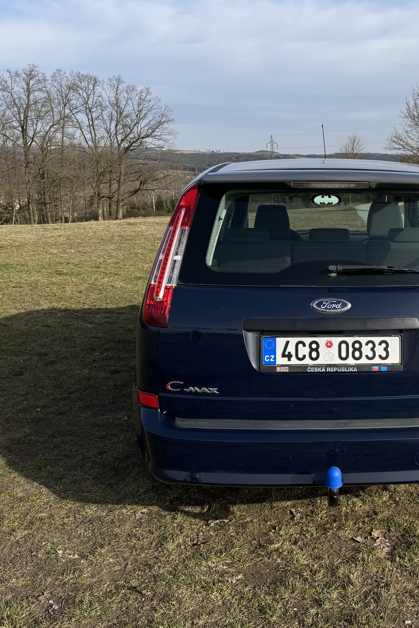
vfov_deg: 55.8
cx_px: 354
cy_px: 312
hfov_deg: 37.1
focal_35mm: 34
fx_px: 593
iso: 80
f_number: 1.78
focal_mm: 6.76
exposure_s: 1/2833
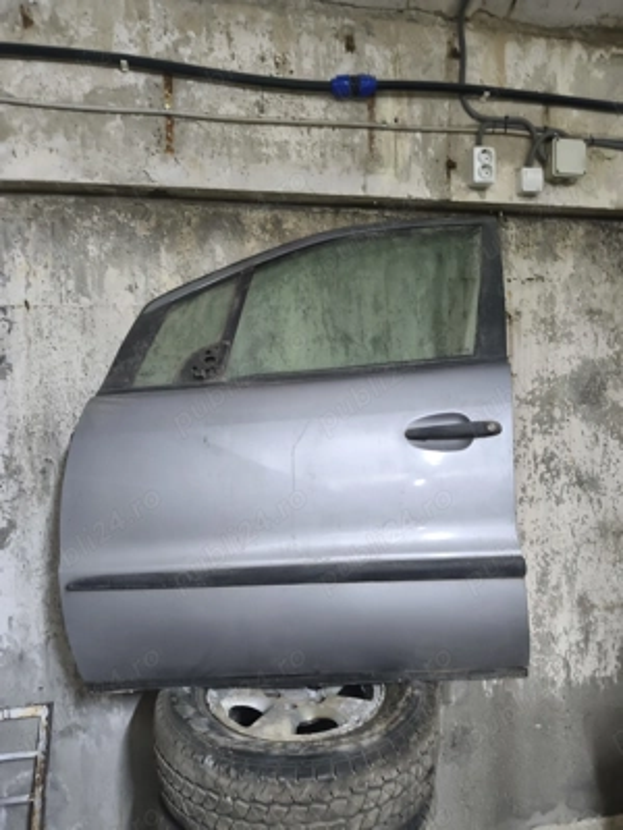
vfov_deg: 73.9
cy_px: 415
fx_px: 552
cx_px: 312
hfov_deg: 58.9
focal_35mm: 23
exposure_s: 1/20
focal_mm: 6.18
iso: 2500
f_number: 1.65
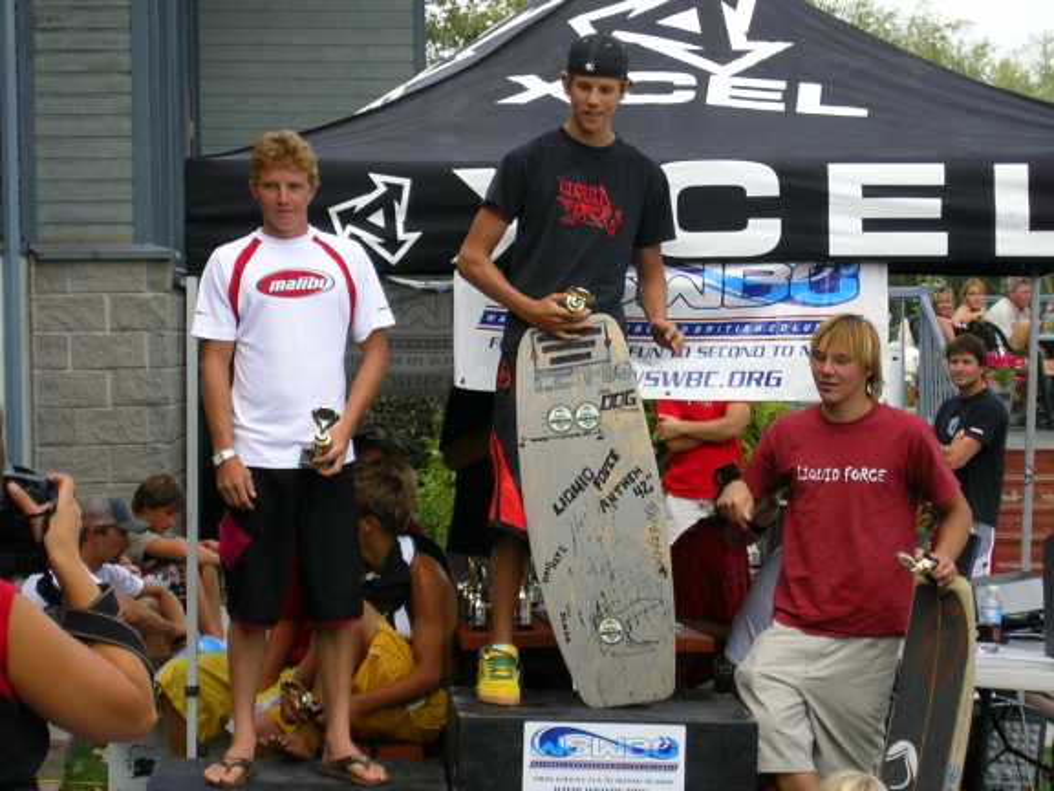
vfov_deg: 13.0
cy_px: 396
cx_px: 527
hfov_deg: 17.3
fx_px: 3471
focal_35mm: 114
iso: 80
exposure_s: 1/125
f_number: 5
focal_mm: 17.4
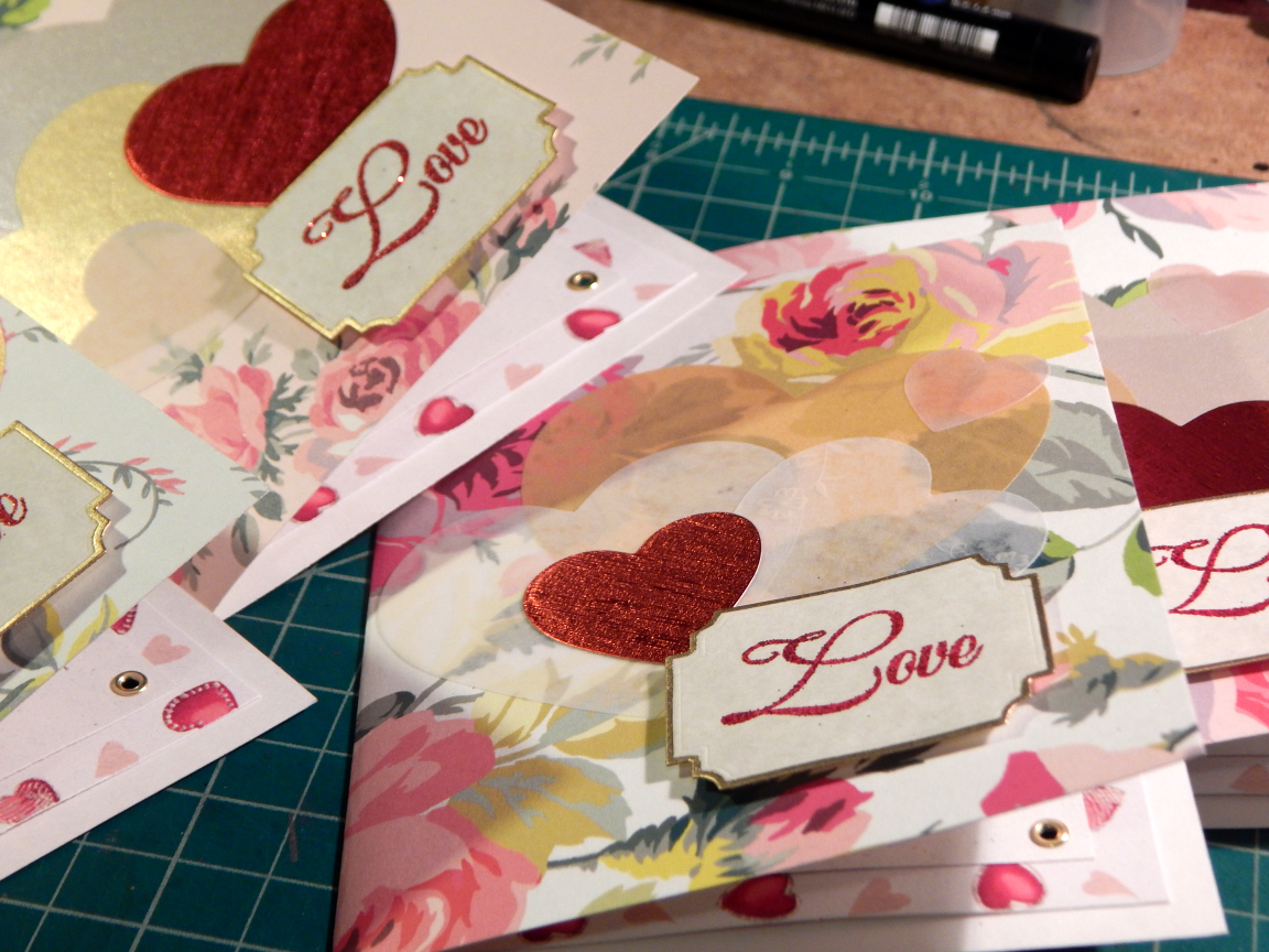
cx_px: 634
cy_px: 476
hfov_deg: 26.0
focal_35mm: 75
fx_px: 2749
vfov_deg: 19.6
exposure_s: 1/30
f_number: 4.2
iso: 200
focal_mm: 13.5
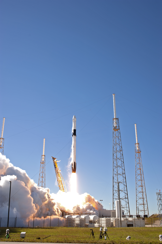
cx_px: 81
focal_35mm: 35
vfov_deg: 54.5
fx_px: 237
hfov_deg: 37.8
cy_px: 122
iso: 200
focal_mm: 35
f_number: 8
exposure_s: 1/1000
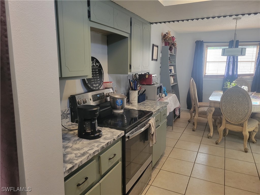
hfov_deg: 67.3
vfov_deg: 53.1
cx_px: 130
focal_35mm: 26
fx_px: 195
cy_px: 98
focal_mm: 5.4
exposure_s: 1/120
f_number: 1.8
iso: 320
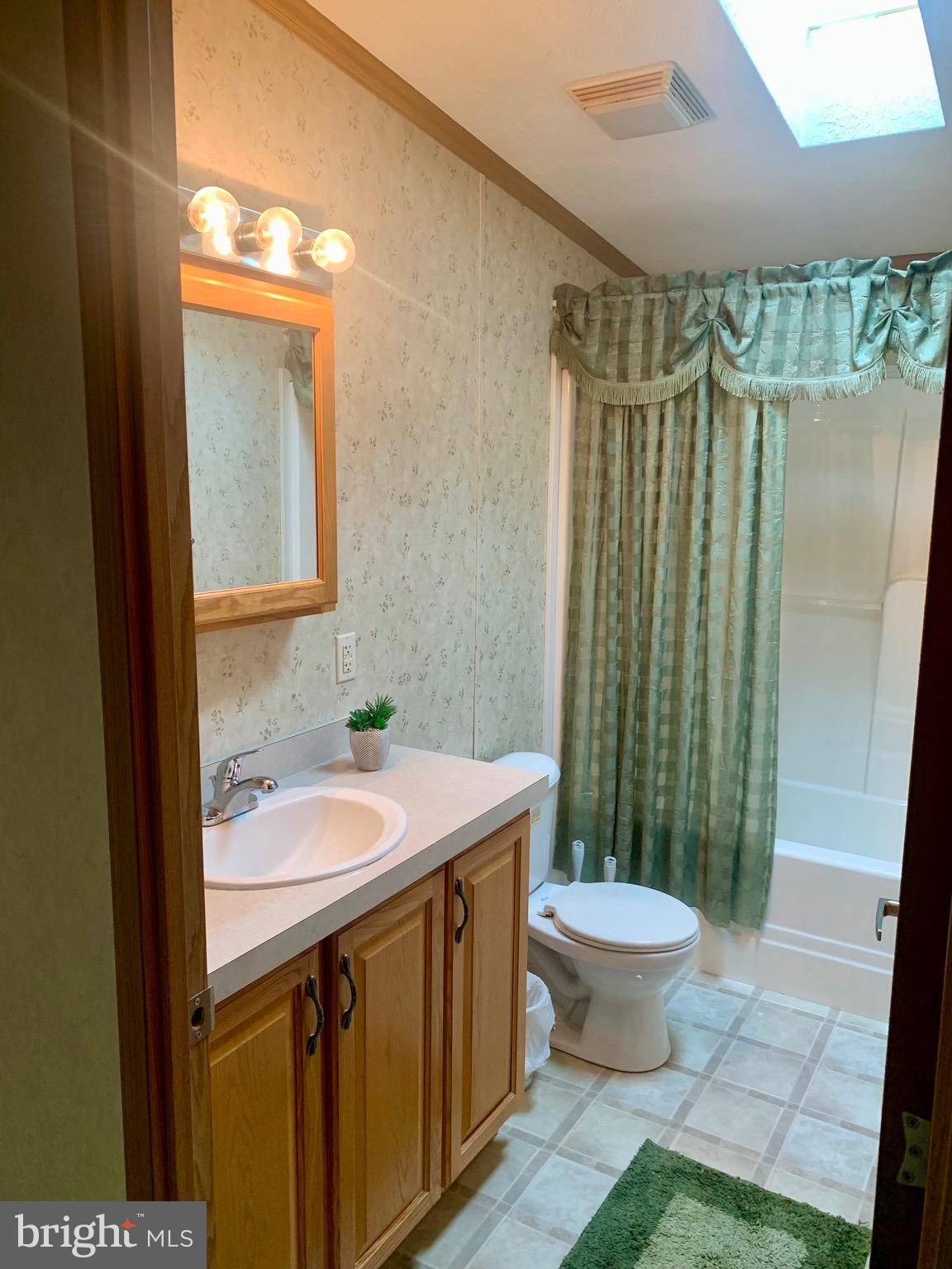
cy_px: 634
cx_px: 476
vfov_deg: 67.3
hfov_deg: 53.1
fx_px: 953
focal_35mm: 26
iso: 80
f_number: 1.8
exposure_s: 1/60
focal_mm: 4.25
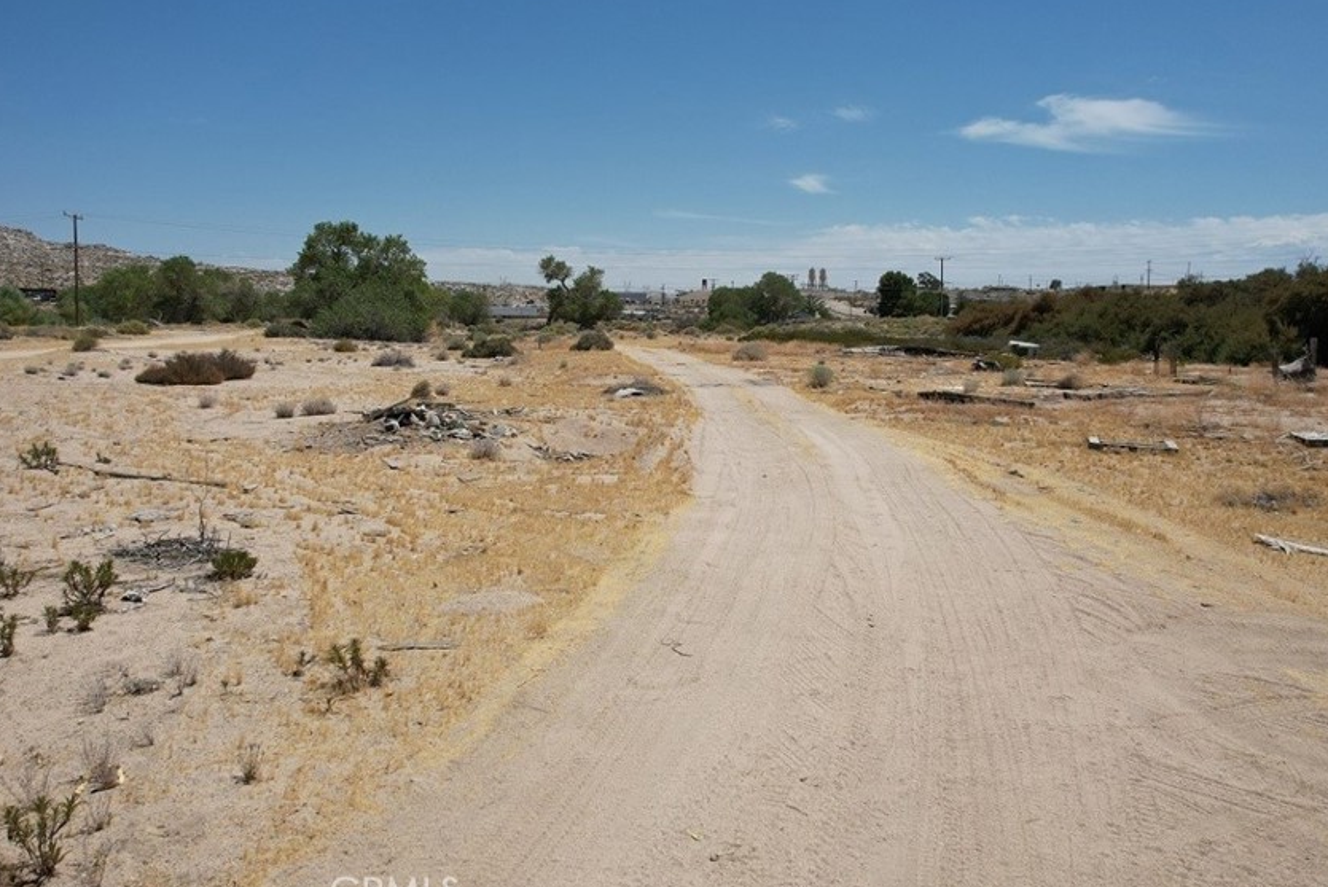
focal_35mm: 27
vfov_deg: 47.8
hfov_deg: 67.3
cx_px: 627
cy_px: 370
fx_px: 996
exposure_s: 1/1000
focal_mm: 8.38
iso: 100
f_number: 2.8
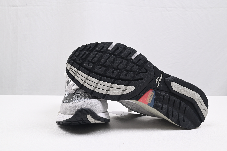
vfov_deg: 33.4
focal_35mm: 40
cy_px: 76
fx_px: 252
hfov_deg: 48.4
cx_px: 114
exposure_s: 1/2
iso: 100
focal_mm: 40
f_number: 16
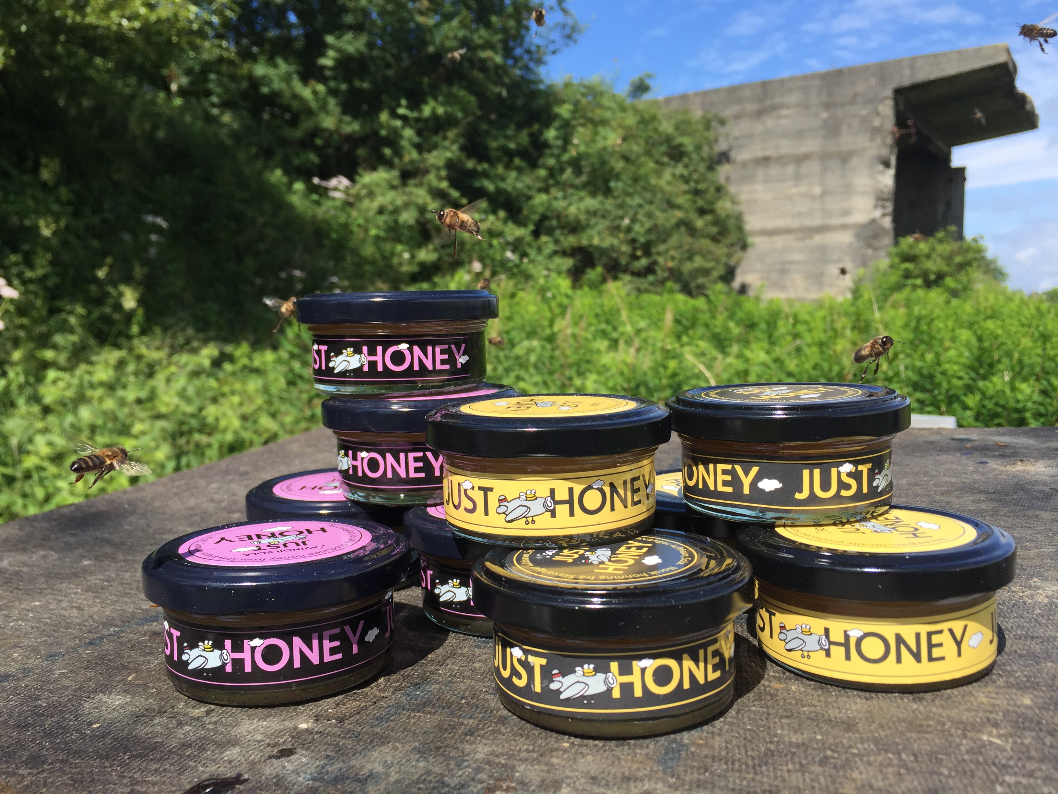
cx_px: 529
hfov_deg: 61.7
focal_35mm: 29
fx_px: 886
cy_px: 397
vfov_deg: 48.2
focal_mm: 4.15
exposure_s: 1/1799
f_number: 2.2
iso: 32
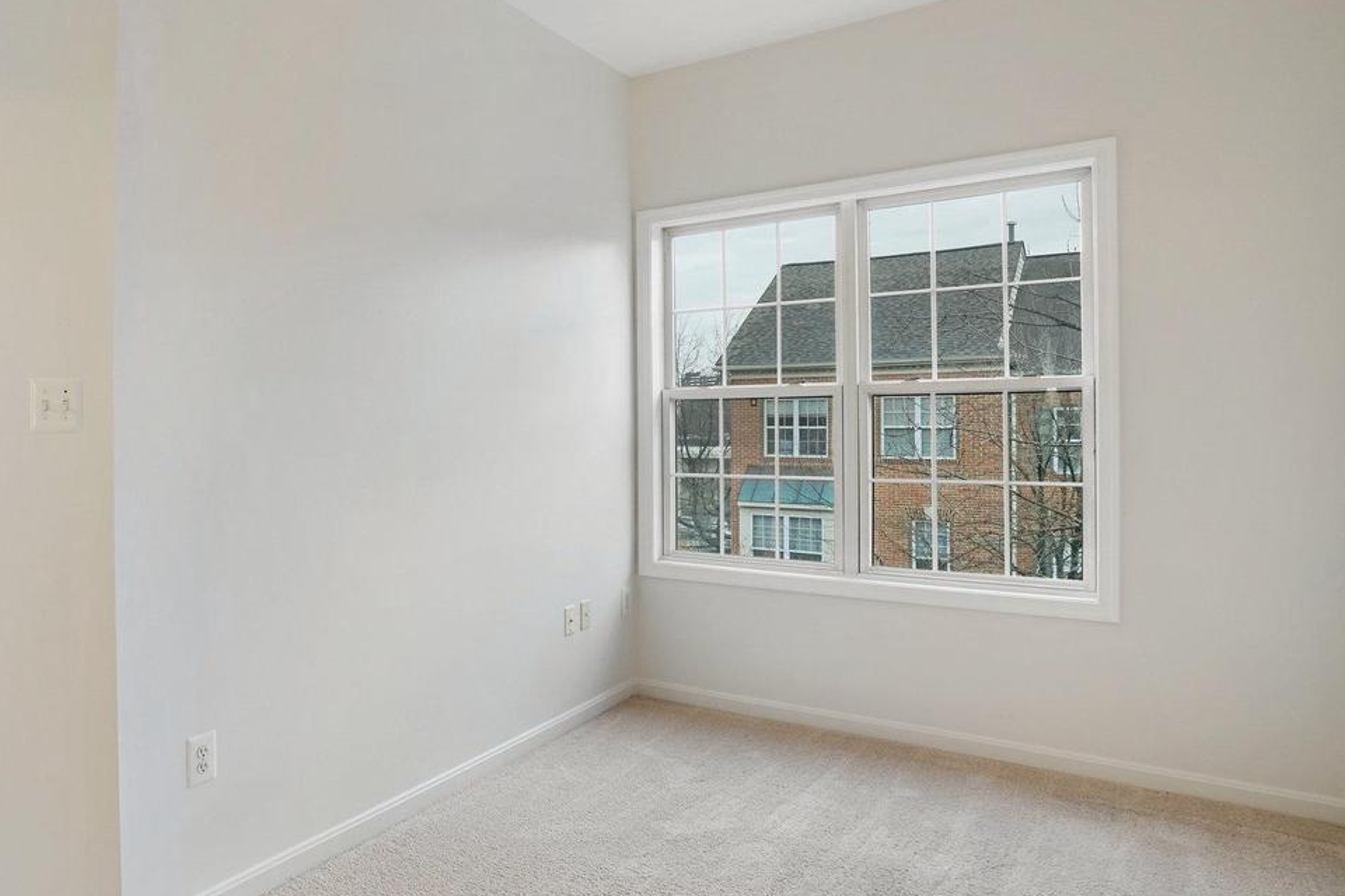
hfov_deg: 70.9
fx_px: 897
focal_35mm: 24
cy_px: 407
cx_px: 418
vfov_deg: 53.1
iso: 1250
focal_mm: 16
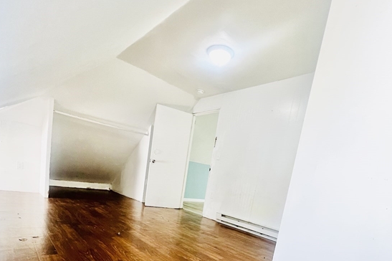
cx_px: 190
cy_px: 214
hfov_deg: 86.9
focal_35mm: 19
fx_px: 207
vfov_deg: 58.7
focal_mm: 1.57
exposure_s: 1/60
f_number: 1.8
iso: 200
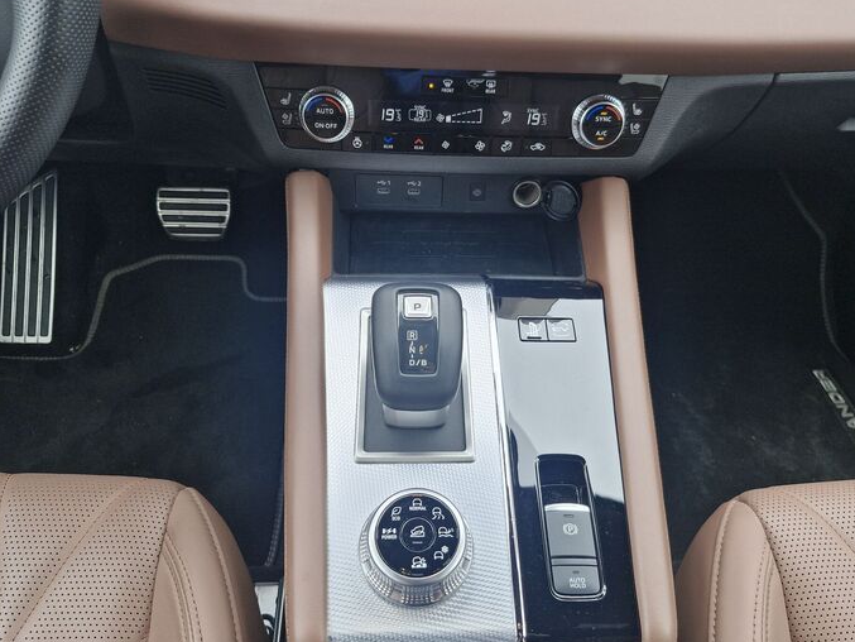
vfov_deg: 48.2
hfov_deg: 61.6
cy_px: 313
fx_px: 716
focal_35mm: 29
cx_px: 455
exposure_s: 1/180
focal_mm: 5.54
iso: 64
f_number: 1.8
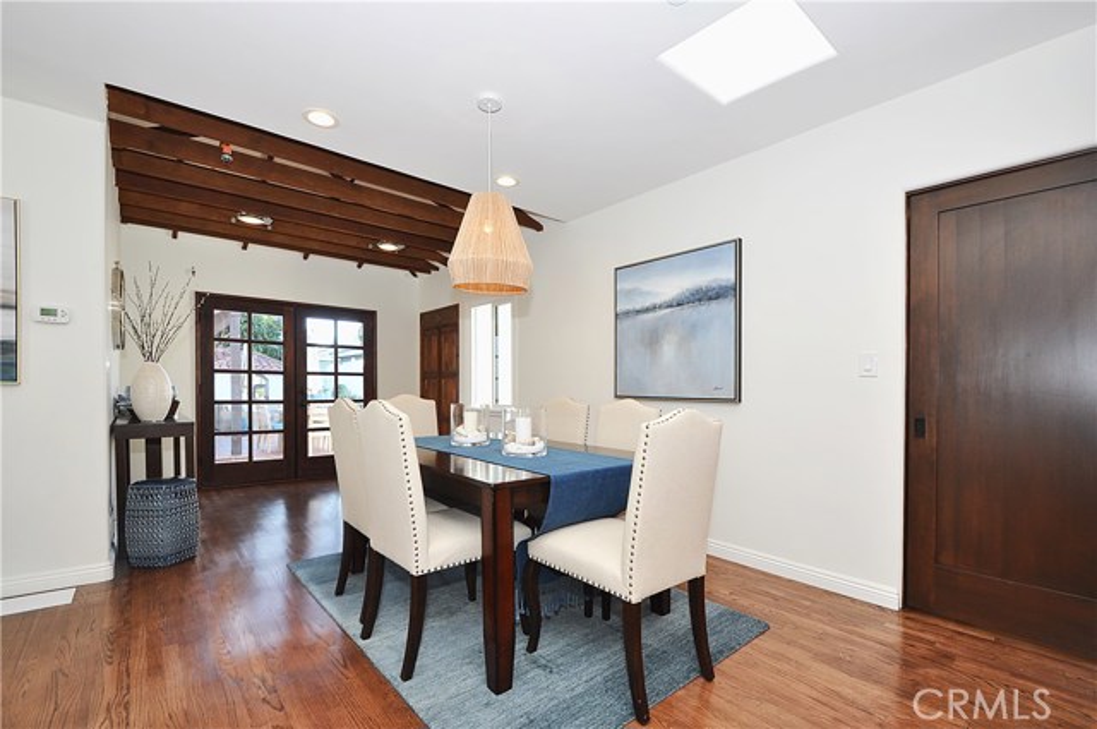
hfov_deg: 100.5
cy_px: 364
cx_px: 548
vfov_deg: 77.2
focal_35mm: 15
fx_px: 456
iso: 320
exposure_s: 1/40
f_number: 8
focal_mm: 10
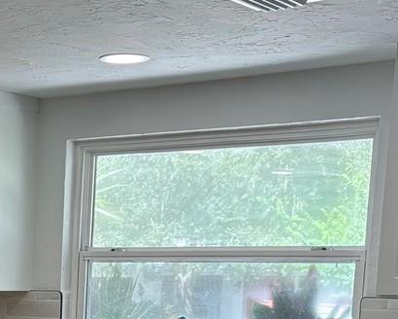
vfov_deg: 14.7
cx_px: -92
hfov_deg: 18.3
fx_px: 1166
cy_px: 452
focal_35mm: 99
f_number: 1.6
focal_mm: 5.96
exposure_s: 1/120
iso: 40
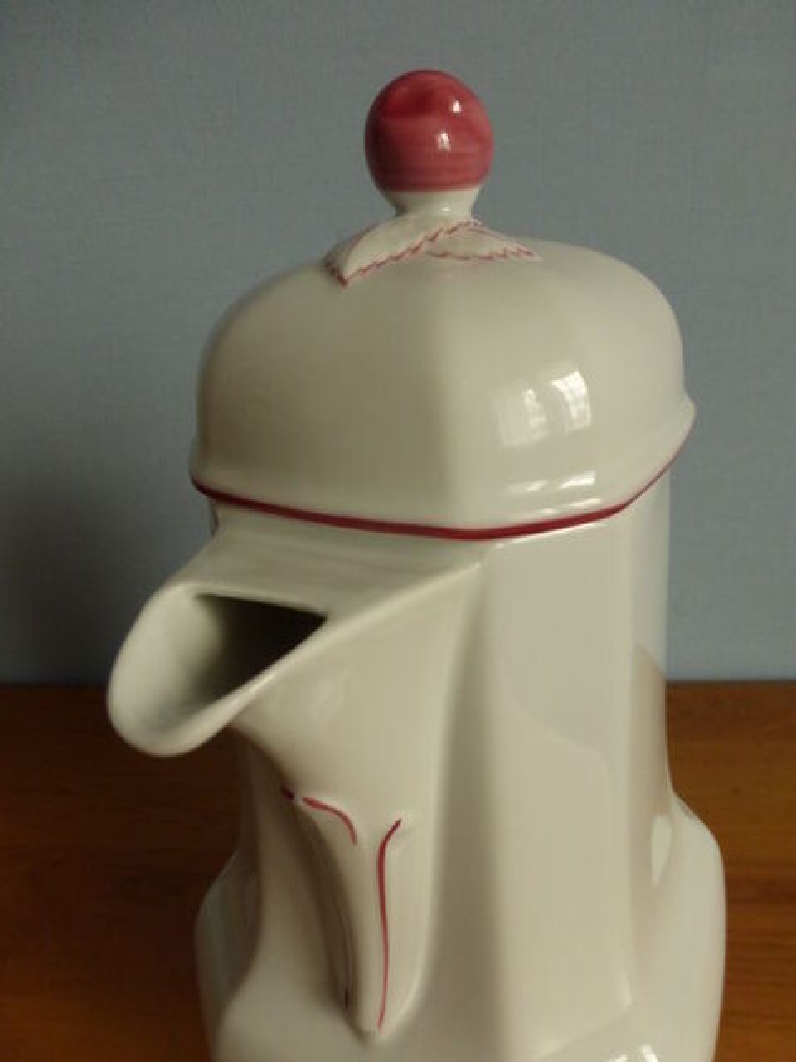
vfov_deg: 71.6
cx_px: 398
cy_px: 531
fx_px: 736
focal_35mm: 24
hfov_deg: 56.8
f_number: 3.3
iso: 400
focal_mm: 4.3
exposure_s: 1/40
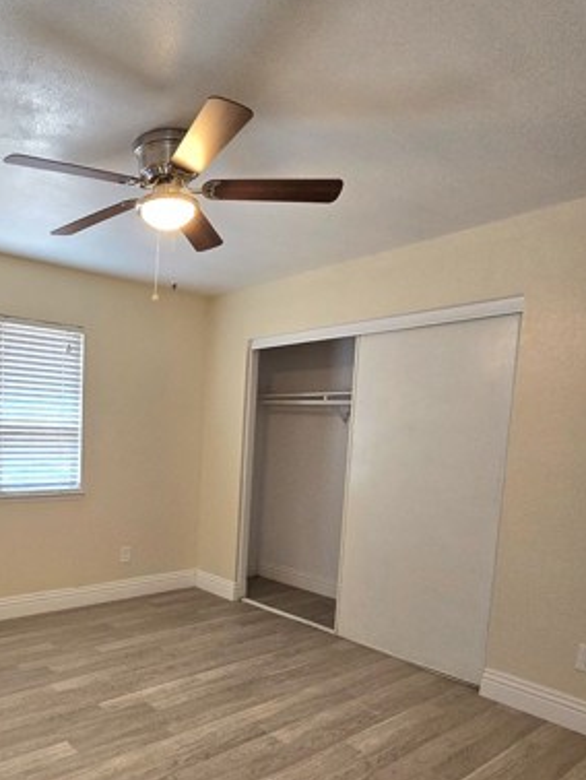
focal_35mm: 22
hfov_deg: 56.4
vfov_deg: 75.2
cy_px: 483
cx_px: 111
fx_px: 496
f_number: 2.2
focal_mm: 2.2
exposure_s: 1/60.2
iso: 250
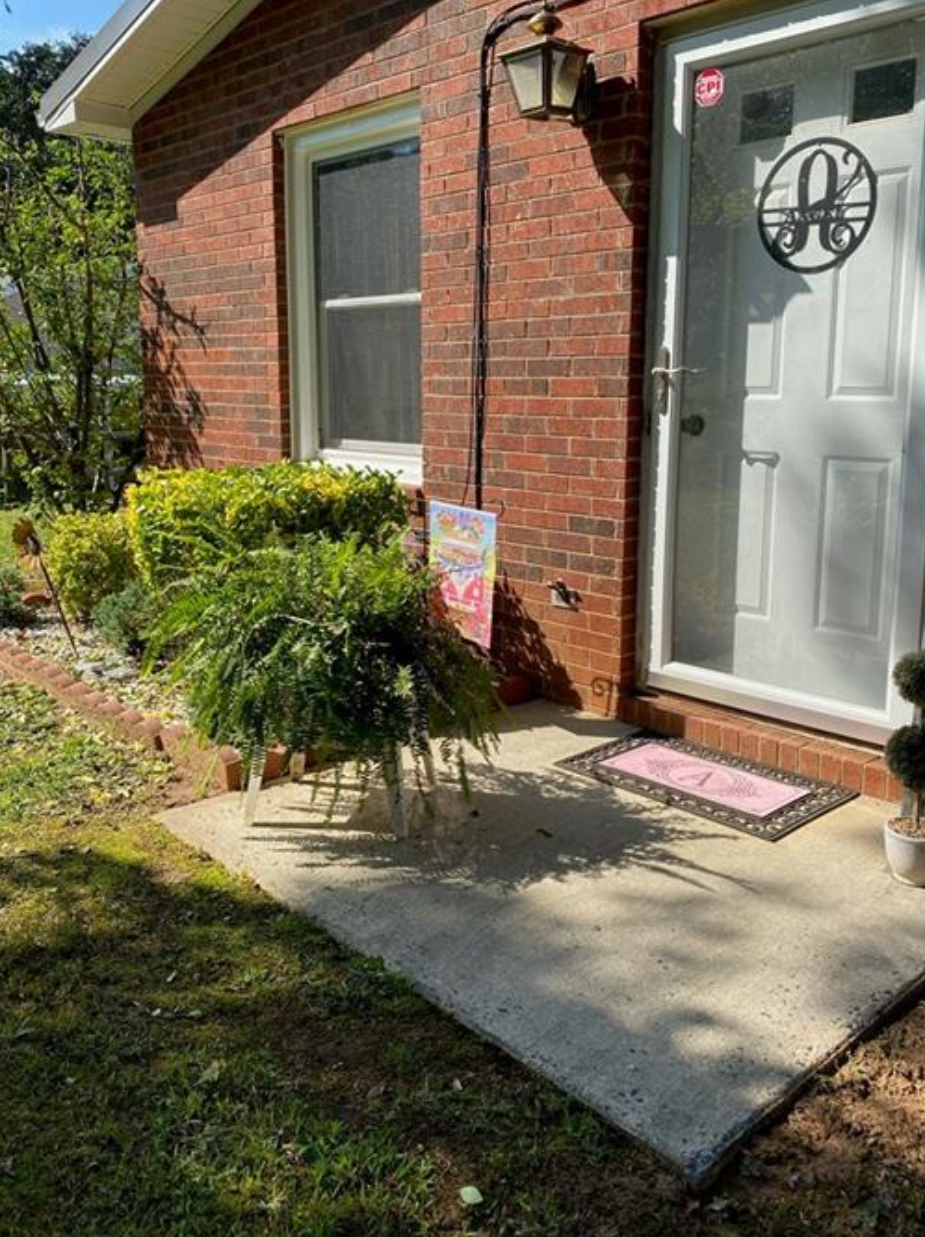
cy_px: 572
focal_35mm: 30
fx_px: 1071
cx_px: 471
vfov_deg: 59.9
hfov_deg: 46.7
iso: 32
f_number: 1.8
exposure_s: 1/1543
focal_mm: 4.25
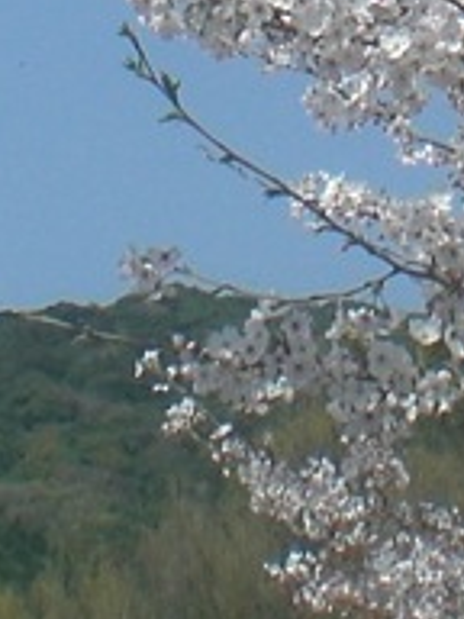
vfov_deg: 9.0
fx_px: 3539
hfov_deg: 7.5
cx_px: 222
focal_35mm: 198
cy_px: -903
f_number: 4.4
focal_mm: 6.3
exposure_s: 1/500
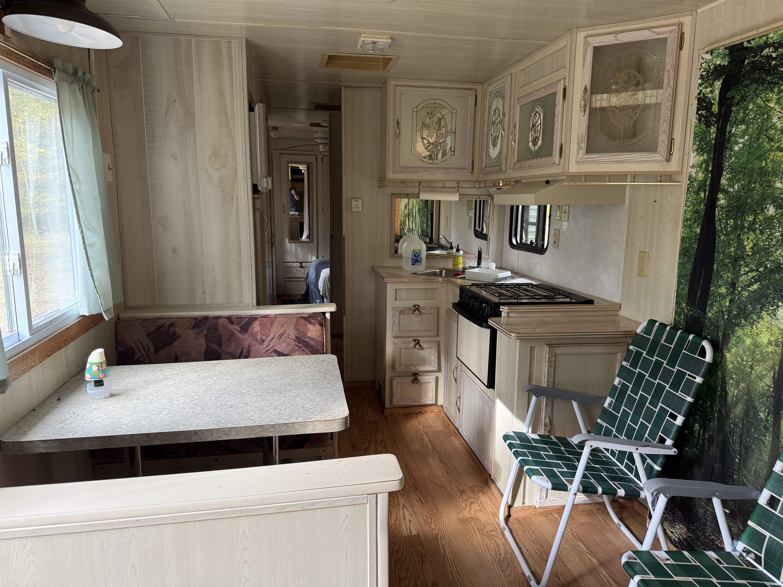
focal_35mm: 24
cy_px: 294
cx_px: 392
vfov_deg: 56.8
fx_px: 543
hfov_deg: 71.6
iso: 200
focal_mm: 6.76
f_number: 1.78
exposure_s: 1/121
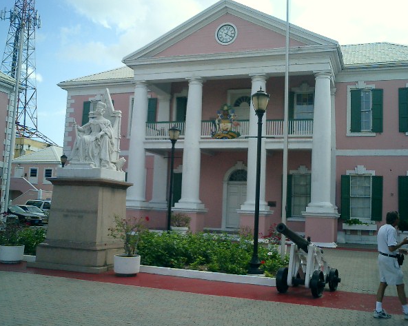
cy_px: 164
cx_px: 214
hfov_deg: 47.9
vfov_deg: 39.1
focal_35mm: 38
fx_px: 459
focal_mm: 7.5
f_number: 3.2
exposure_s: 1/1250
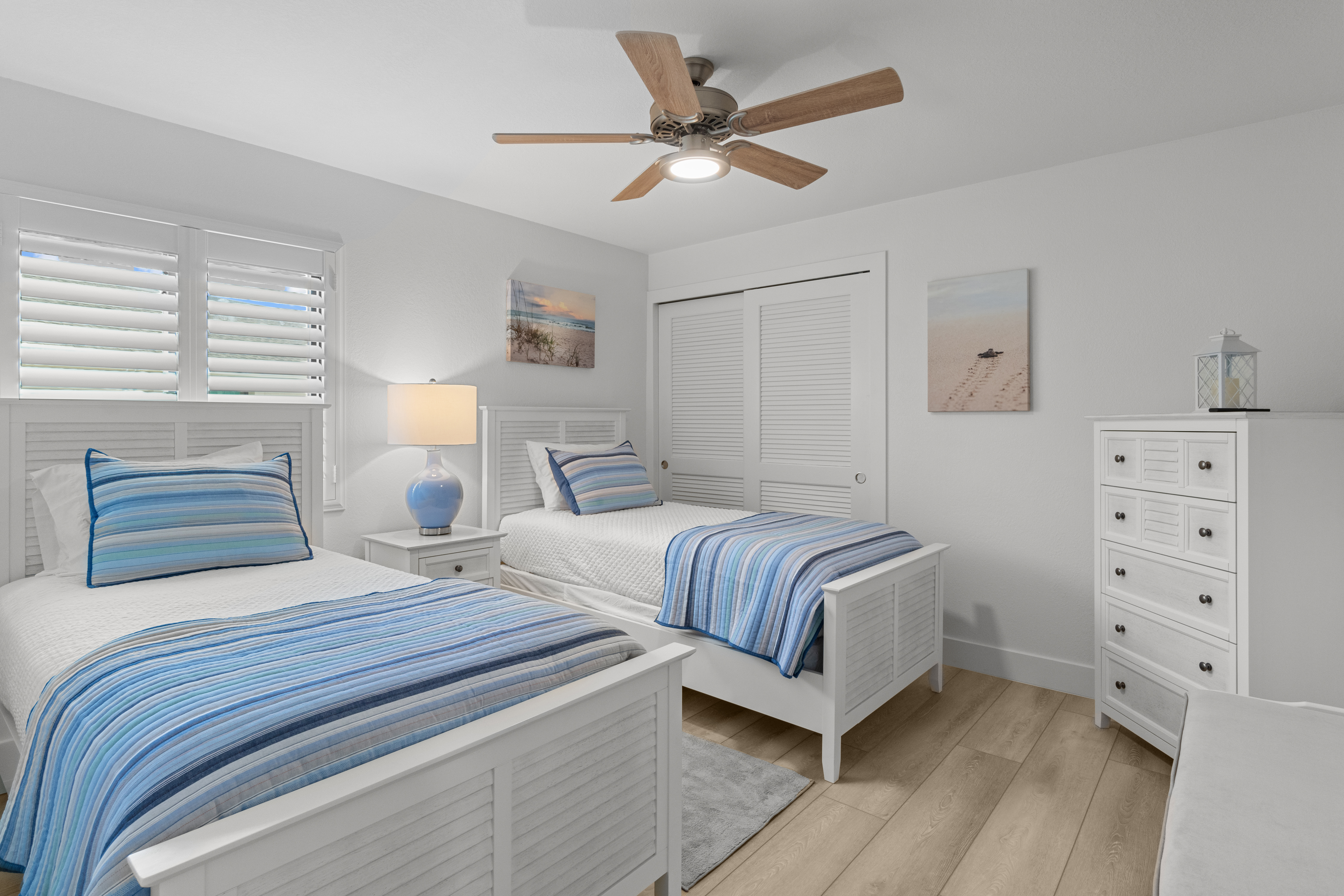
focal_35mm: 18
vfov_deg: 67.4
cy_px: 448
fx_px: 672
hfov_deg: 90.0
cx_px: 672
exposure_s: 1/4
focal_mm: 12
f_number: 7.1
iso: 320
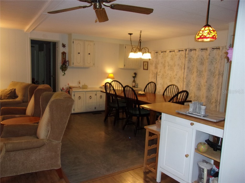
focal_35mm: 27
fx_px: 191
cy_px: 92
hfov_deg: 65.3
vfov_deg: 51.4
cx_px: 122
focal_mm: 4.9
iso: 200
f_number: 3
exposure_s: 1/34
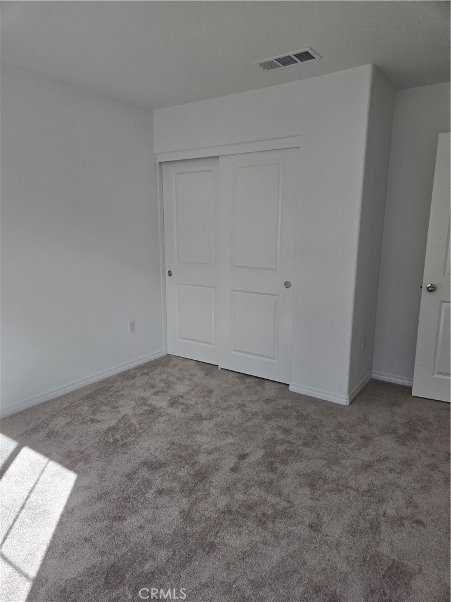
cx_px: 226
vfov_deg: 73.9
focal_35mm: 23
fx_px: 400
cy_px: 301
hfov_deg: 58.9
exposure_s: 1/859
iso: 80
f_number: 1.8
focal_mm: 5.4
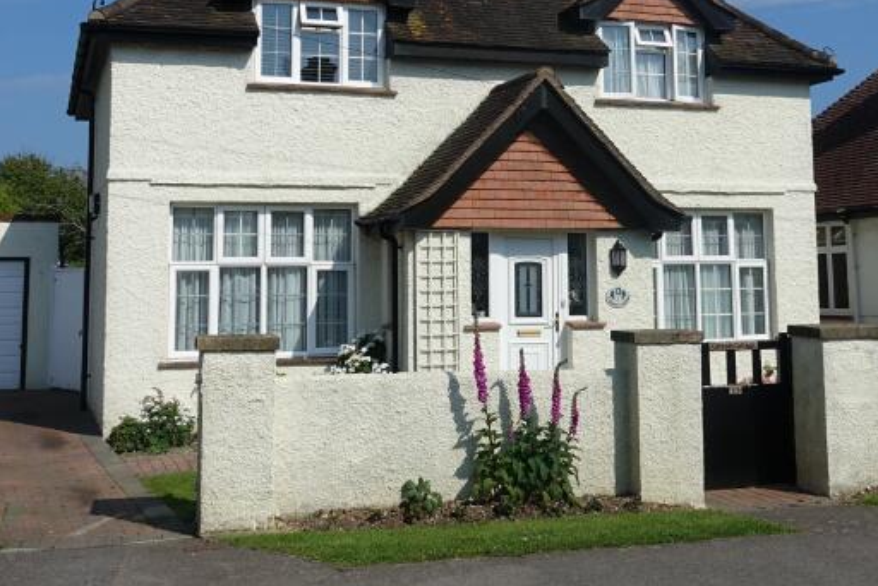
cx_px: 480
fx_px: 1171
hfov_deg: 41.1
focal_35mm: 48
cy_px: 133
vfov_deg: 27.6
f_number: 5
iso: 100
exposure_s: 1/1000
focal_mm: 8.8
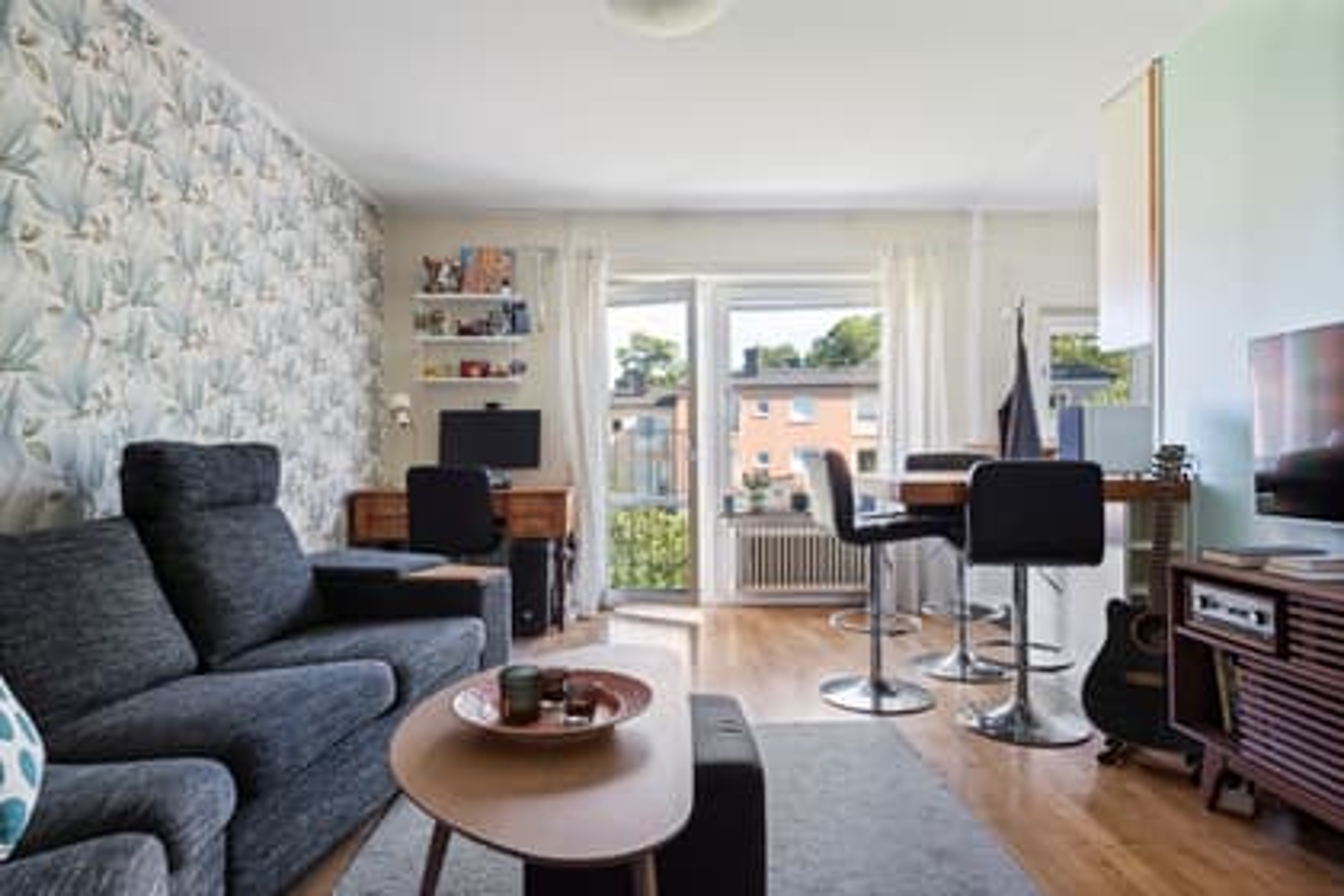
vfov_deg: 57.2
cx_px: 672
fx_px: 821
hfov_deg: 78.6
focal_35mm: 22
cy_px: 448
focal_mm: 22
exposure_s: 1/6
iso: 320
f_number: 11
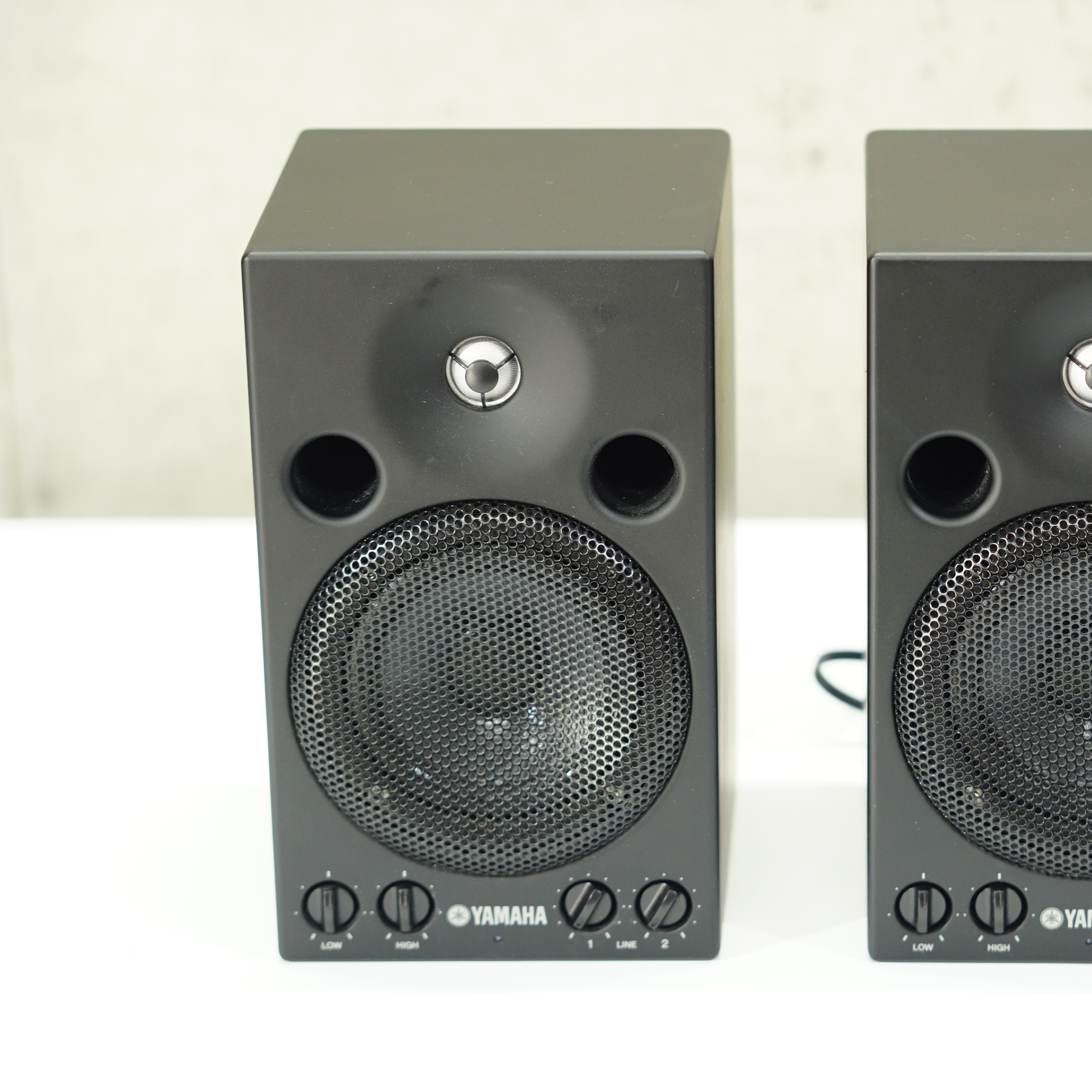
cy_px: 543
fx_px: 3462
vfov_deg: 17.9
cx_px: 822
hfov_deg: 17.8
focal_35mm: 97
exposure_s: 1/50
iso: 400
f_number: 2.8
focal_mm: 50
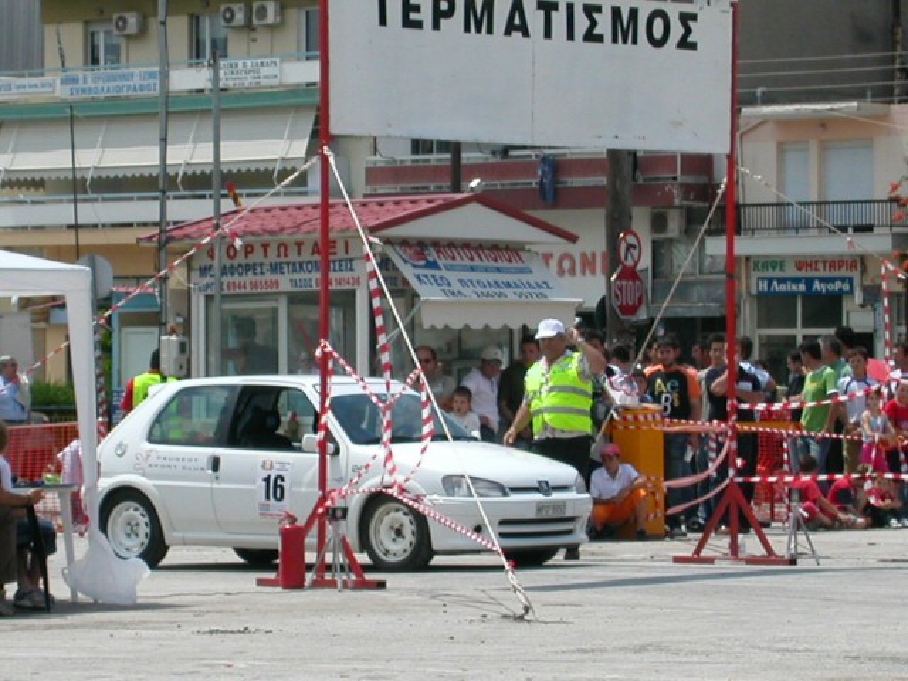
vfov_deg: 13.3
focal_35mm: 111
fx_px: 2912
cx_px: 454
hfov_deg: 17.7
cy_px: 340
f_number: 4.8
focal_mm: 16.8
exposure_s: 1/773
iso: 100
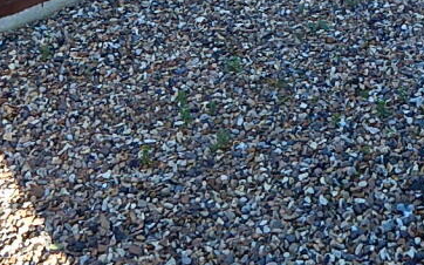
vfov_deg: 17.0
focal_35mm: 66
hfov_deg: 30.8
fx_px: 762
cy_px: -177
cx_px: 289
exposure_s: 1/125
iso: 125
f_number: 3
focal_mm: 4
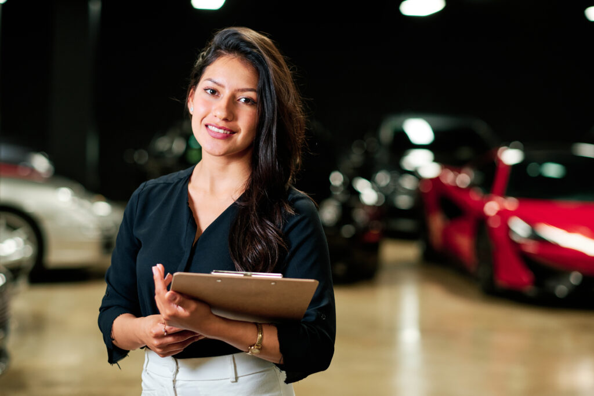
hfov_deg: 24.2
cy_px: 198
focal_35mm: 84
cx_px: 297
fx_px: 1386
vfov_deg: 16.3
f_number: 2
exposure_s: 1/125
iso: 640
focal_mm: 56
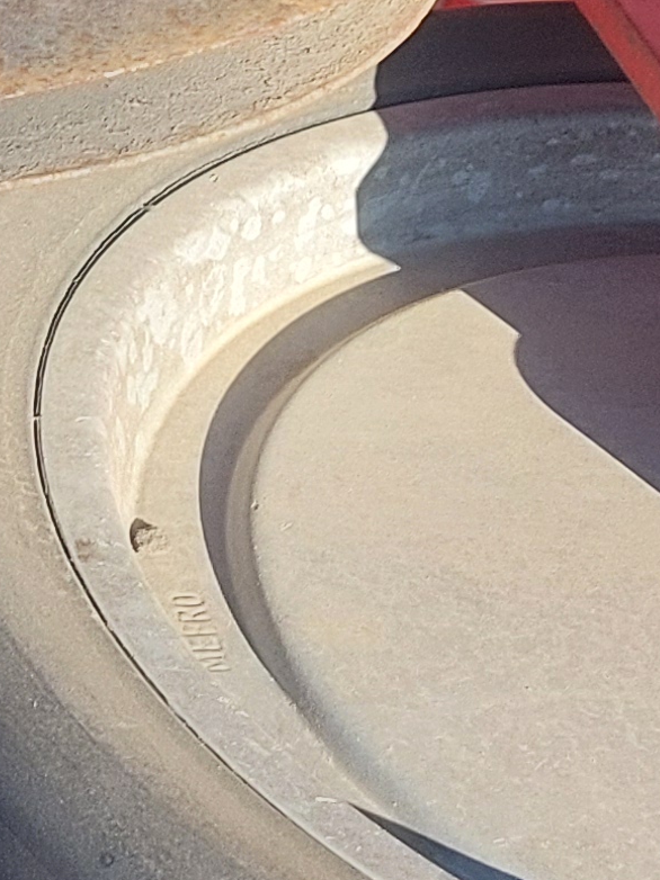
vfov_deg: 13.7
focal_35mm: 142
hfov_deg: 9.8
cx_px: -616
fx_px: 3612
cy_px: -34
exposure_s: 1/143
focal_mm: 5.23
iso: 25
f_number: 1.8
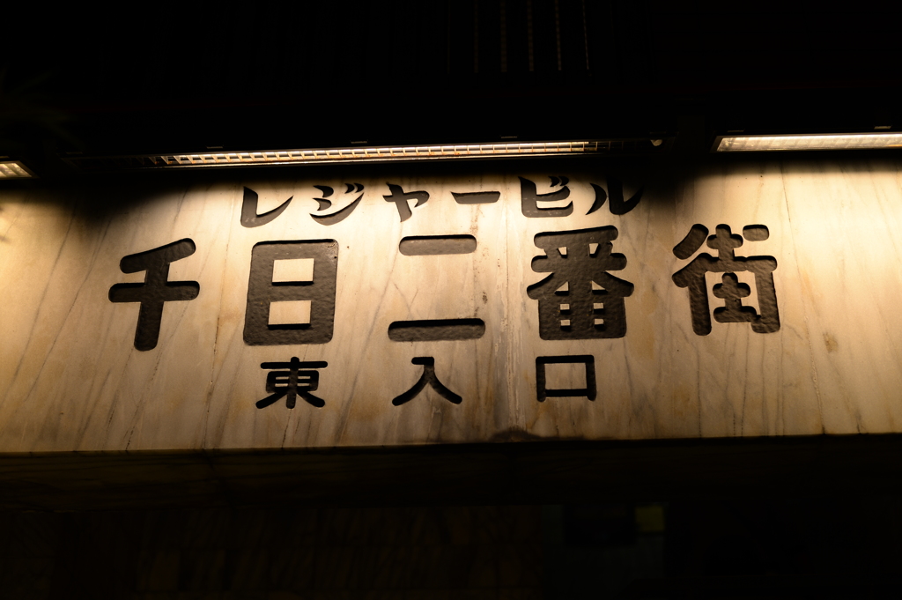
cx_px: 451
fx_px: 1252
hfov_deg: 39.6
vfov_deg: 26.9
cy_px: 300
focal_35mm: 50
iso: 200
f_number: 2.8
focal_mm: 50
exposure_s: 1/100
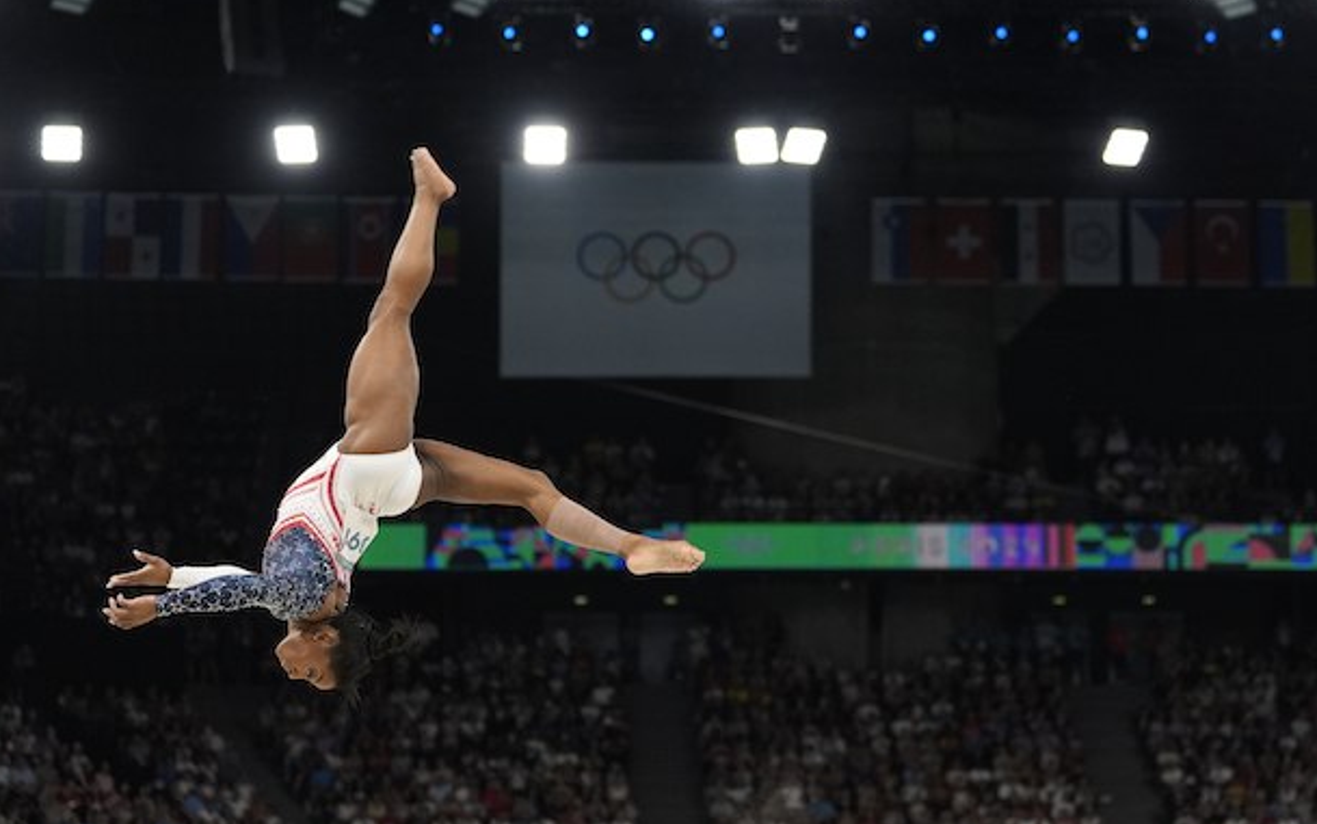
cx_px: 595
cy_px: 457
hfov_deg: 25.2
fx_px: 2944
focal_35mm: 82
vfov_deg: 15.9
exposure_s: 1/2000
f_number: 2.8
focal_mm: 70
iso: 2000
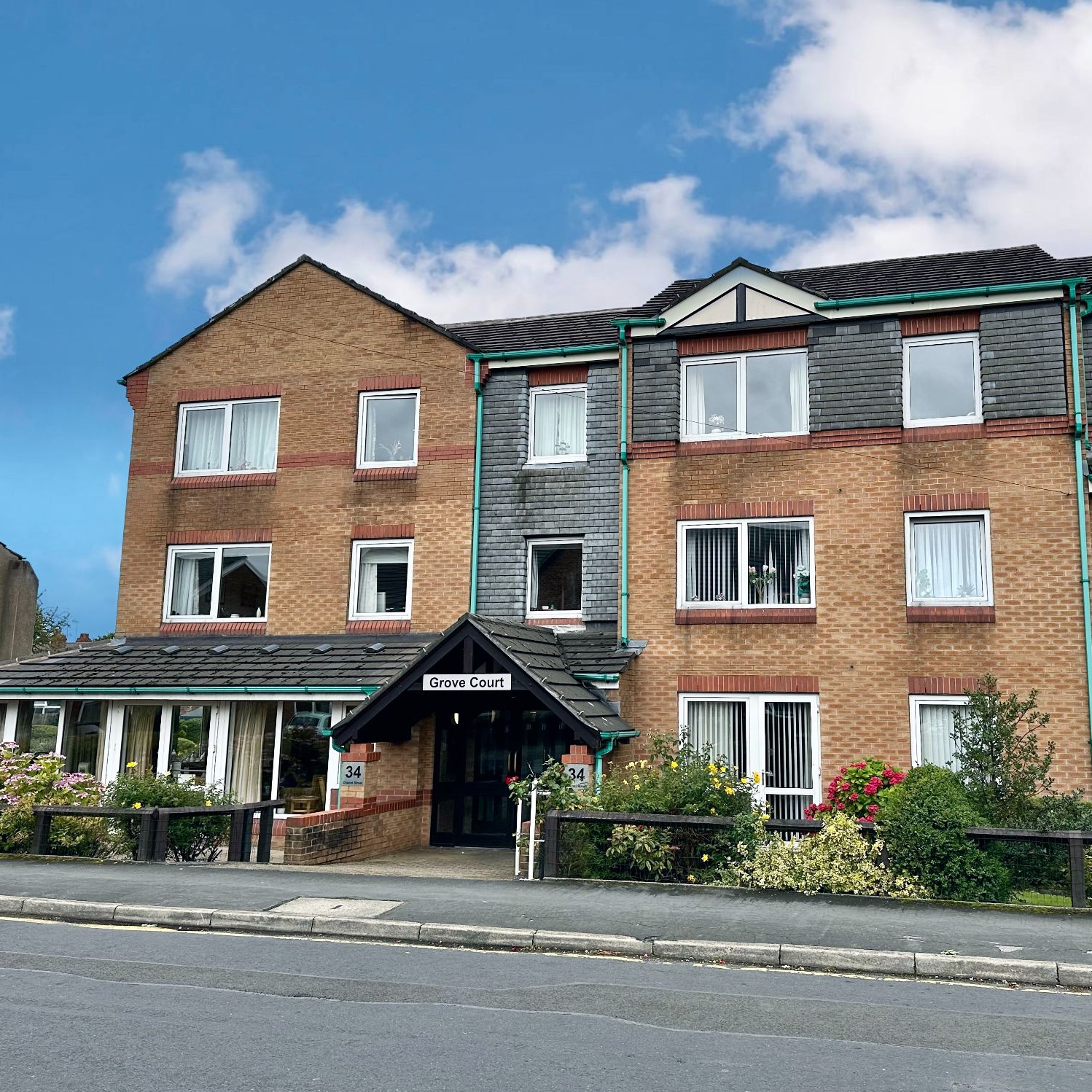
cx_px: 640
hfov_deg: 55.3
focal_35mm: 29
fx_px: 1035
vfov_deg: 55.6
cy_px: 543
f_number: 1.78
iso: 80
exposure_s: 1/4762
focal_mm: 6.86
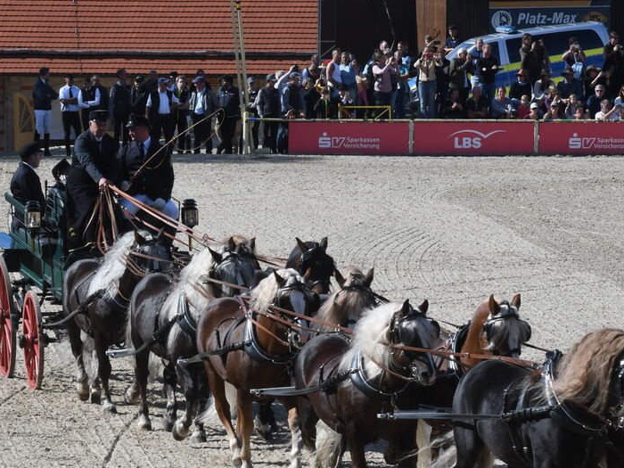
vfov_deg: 5.4
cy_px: 297
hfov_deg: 7.1
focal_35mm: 277
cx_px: 224
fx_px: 4993
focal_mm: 112
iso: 500
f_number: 20
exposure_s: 1/320
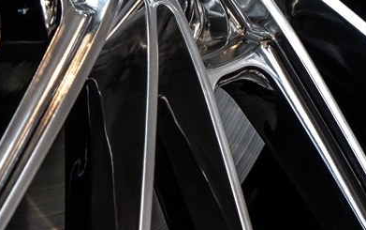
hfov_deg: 12.3
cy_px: -218
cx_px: 294
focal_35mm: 170
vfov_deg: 7.4
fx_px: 1697
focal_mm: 34
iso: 640
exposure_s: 1/100
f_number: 6.3
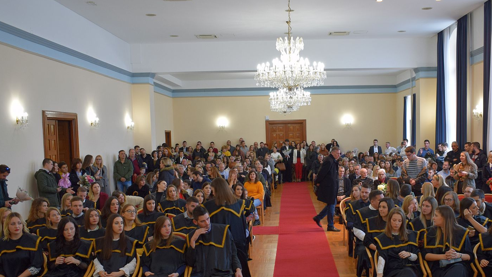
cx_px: 281
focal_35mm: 39
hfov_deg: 51.4
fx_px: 509
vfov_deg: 30.1
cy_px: 191
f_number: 4.5
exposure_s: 1/80
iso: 400
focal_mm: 18
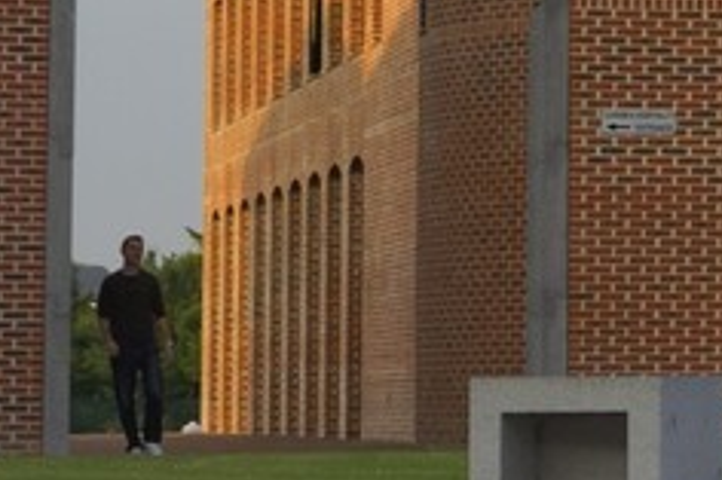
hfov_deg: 6.5
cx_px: 2307
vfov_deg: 4.8
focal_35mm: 285
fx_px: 5712
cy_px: -12
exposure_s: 1/160
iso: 100
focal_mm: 28
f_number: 5.3
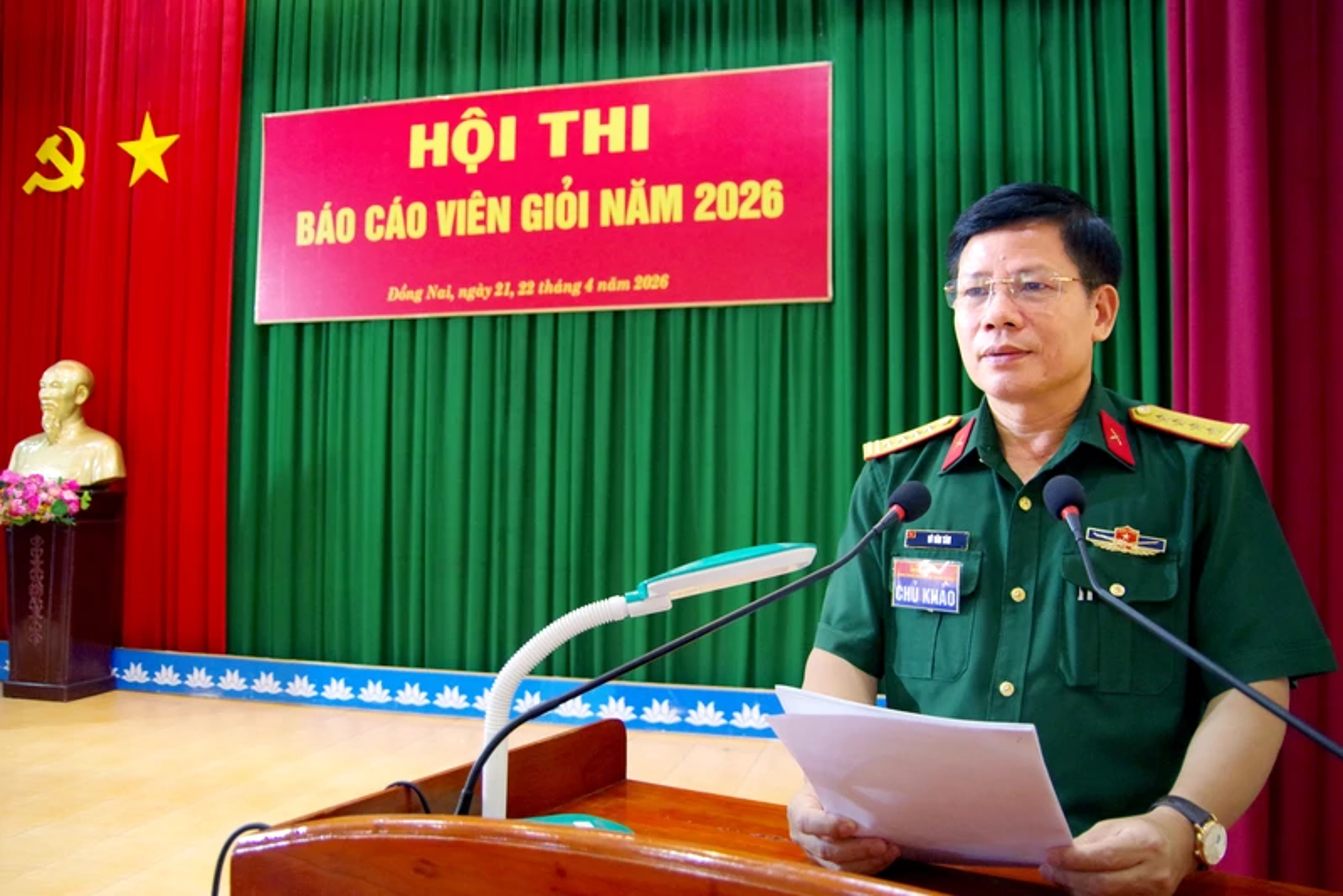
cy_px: 448
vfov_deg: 47.9
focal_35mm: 27
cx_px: 672
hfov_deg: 67.4
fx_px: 1007
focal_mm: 18
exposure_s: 1/60
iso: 3200
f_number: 3.5
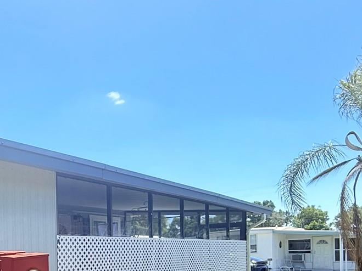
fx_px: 355
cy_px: 257
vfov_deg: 38.1
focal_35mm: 34
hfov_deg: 48.2
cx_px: 35
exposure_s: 1/864
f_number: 2.2
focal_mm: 2.22
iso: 50
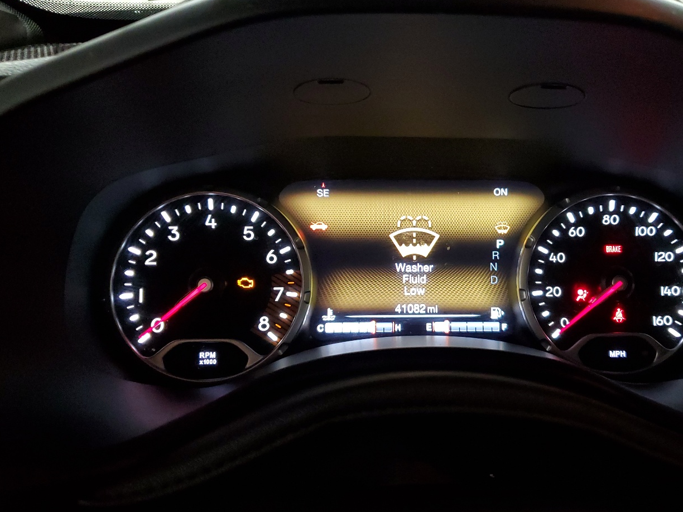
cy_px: 258
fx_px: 671
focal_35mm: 34
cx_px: 416
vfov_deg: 41.8
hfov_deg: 53.5
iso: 322
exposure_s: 1/60.2
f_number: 1.5
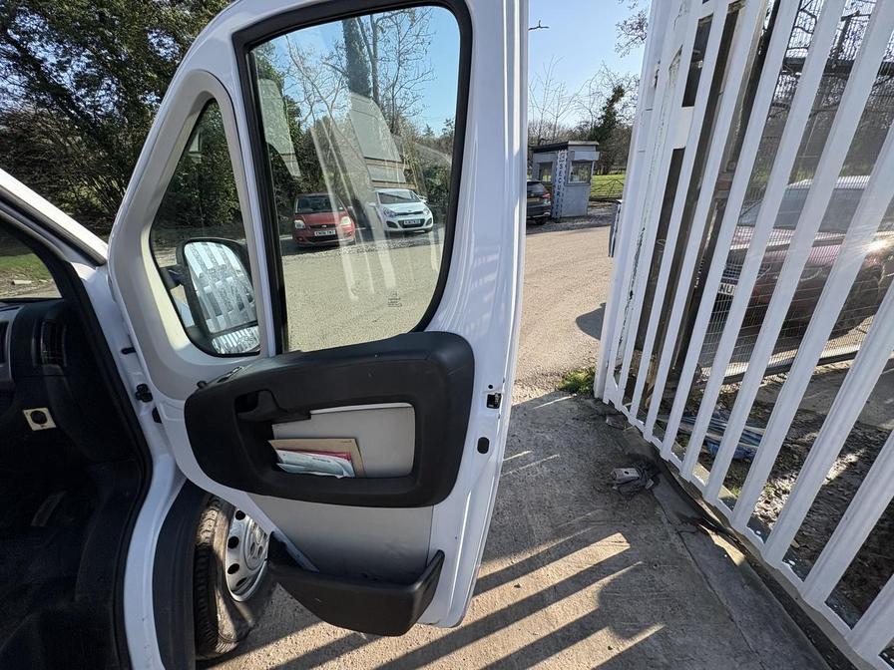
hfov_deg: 102.1
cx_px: 447
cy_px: 335
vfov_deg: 85.7
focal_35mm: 14
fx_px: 362
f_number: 2.2
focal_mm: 2.22
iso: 64
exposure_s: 1/980
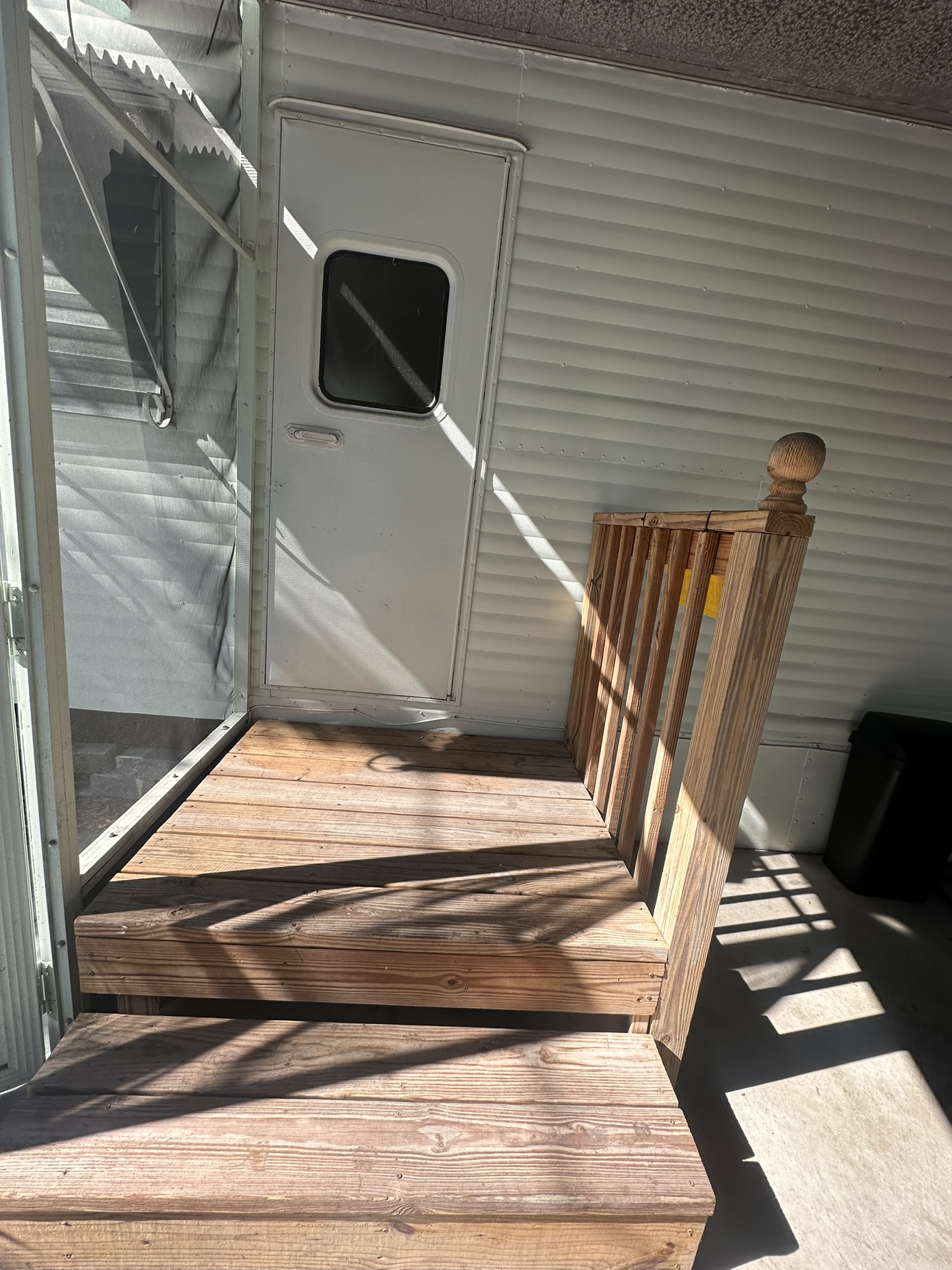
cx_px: 476
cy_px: 635
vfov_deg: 102.1
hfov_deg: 85.7
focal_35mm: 14
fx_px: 513
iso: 40
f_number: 2.2
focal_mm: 2.22
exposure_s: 1/504
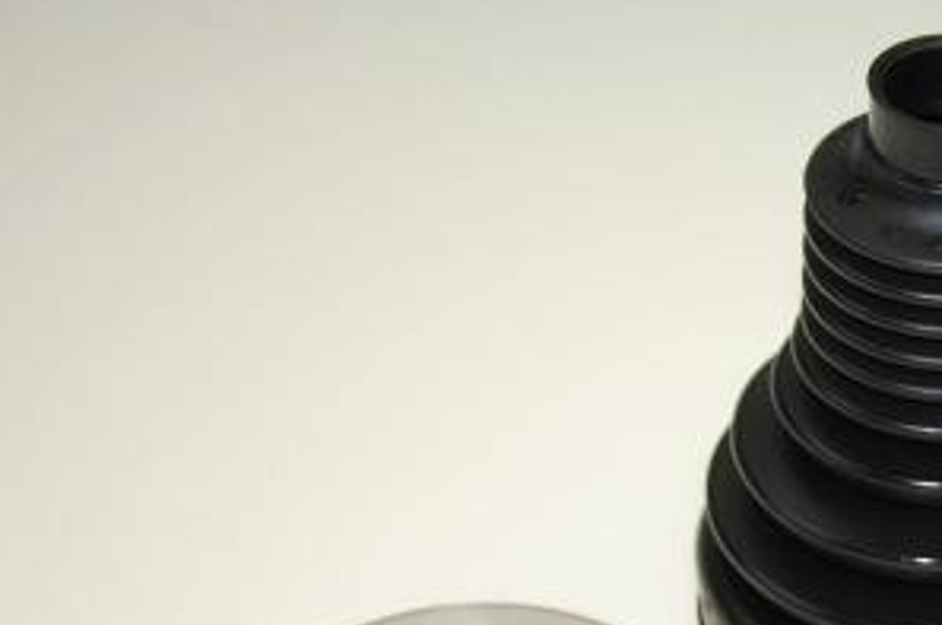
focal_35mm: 121
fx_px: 3161
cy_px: 558
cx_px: 907
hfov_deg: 16.6
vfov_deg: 11.2
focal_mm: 40
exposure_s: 1/500
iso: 200
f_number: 6.3
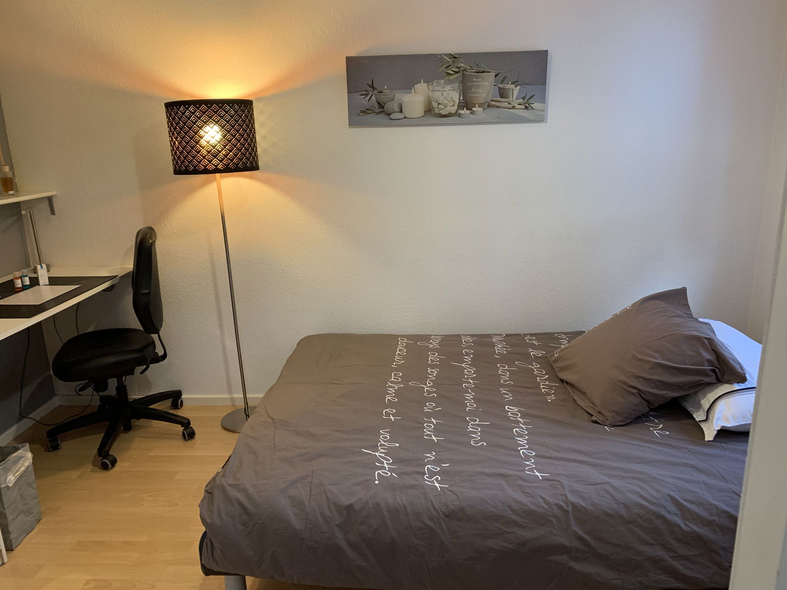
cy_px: 295
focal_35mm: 26
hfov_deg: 67.3
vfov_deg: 53.1
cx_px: 394
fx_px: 591
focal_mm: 4.25
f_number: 1.8
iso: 200
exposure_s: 1/50
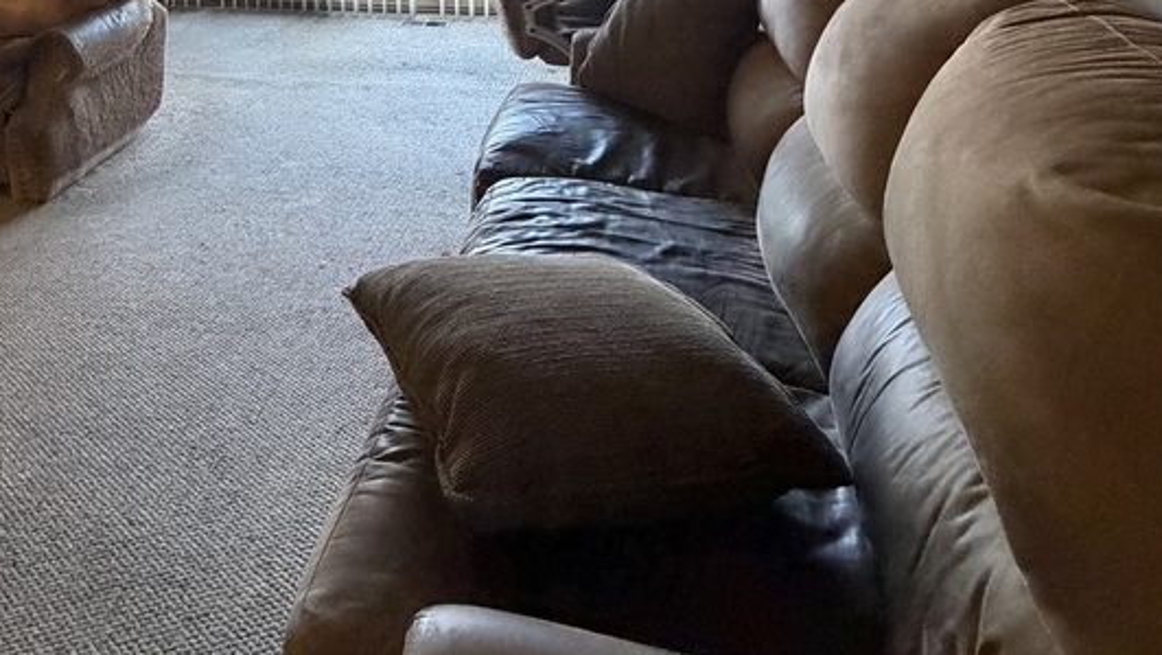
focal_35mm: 31
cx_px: 396
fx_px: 955
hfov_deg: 61.2
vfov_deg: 33.4
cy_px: -50
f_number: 2.2
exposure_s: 1/60
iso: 500
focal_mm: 2.22
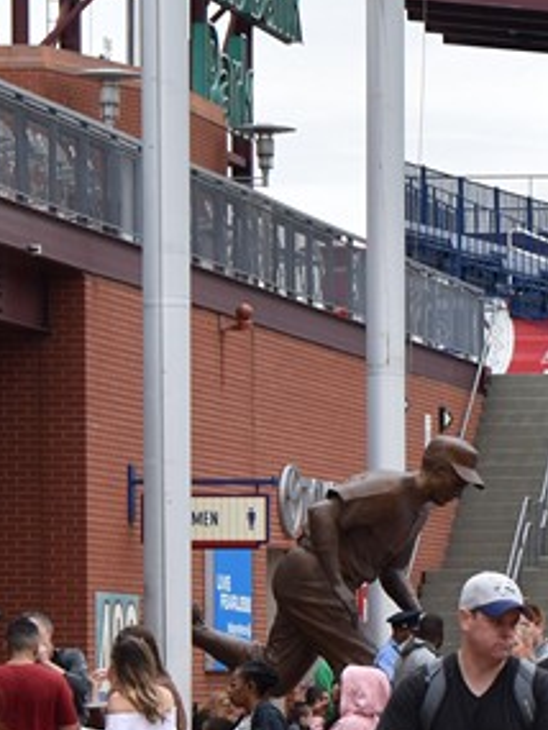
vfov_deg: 7.1
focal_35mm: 279
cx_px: 1055
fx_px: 5878
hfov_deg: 5.2
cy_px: 695
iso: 320
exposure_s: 1/250
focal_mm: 55
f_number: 8
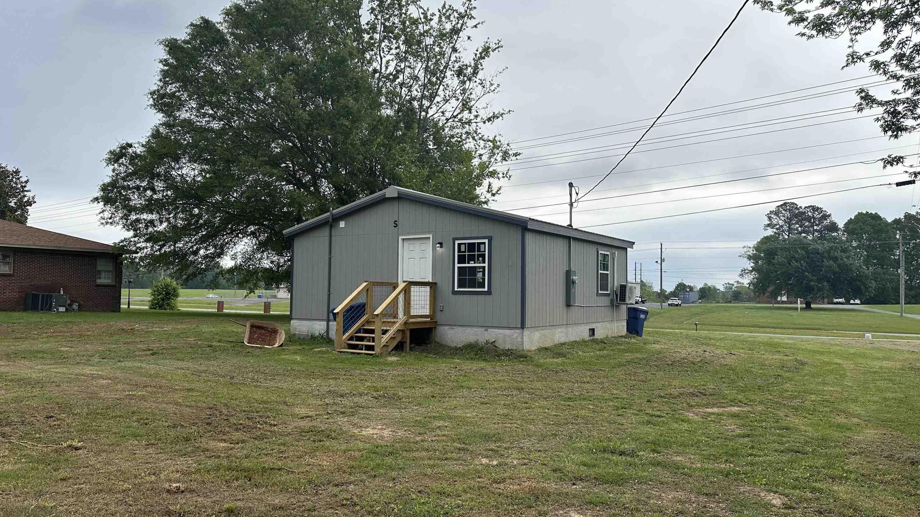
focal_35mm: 27
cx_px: 453
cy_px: 271
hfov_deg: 69.9
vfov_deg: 42.9
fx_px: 659
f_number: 1.78
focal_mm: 6.86
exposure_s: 1/3155
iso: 80
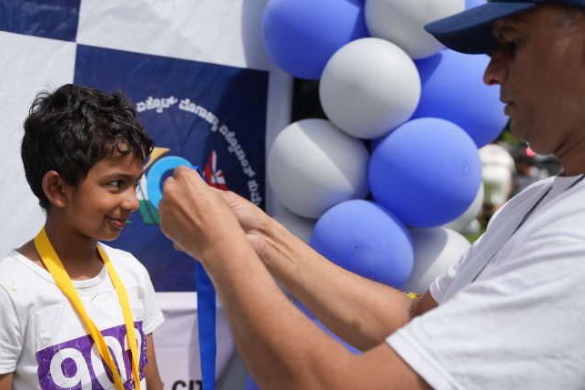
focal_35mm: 62
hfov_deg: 32.1
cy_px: 189
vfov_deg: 21.7
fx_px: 1015
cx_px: 235
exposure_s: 1/6400
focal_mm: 39.3
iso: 250
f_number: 2.8
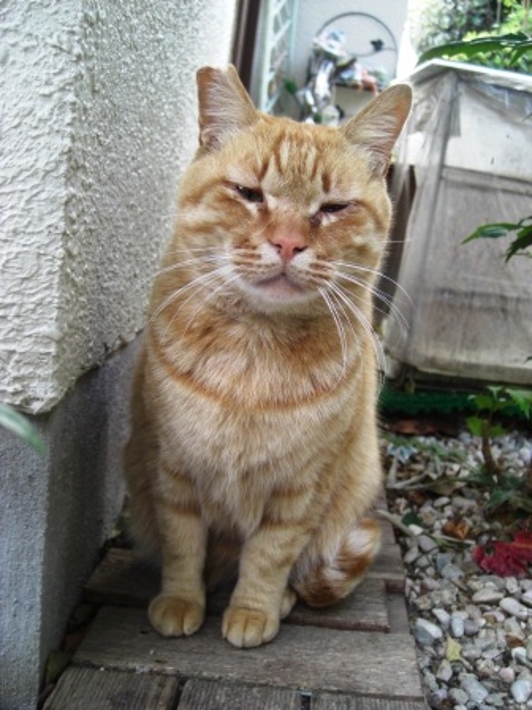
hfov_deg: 37.7
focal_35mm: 38
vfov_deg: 49.0
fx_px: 779
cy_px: 355
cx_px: 266
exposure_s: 1/60
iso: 100
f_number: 2.8
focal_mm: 7.9
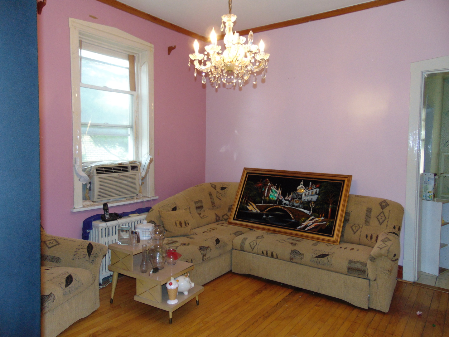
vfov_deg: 54.9
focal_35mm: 25
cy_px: 168
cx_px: 224
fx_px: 324
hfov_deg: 69.4
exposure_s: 1/30
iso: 200
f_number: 3
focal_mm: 4.5
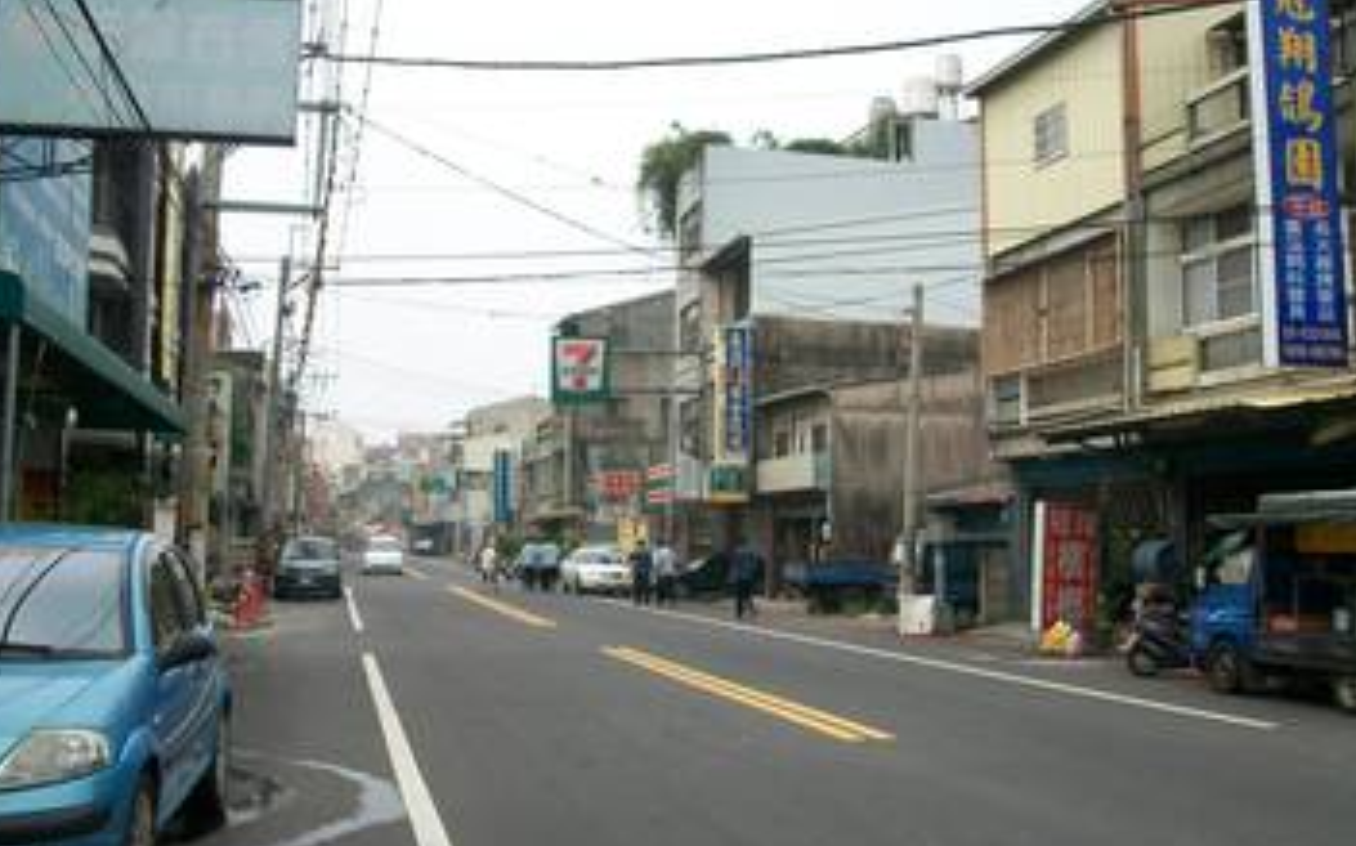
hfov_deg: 52.8
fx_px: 1367
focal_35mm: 37
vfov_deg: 34.4
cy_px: 425
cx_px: 664
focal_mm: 5.7
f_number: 5.5
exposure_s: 1/250
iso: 80
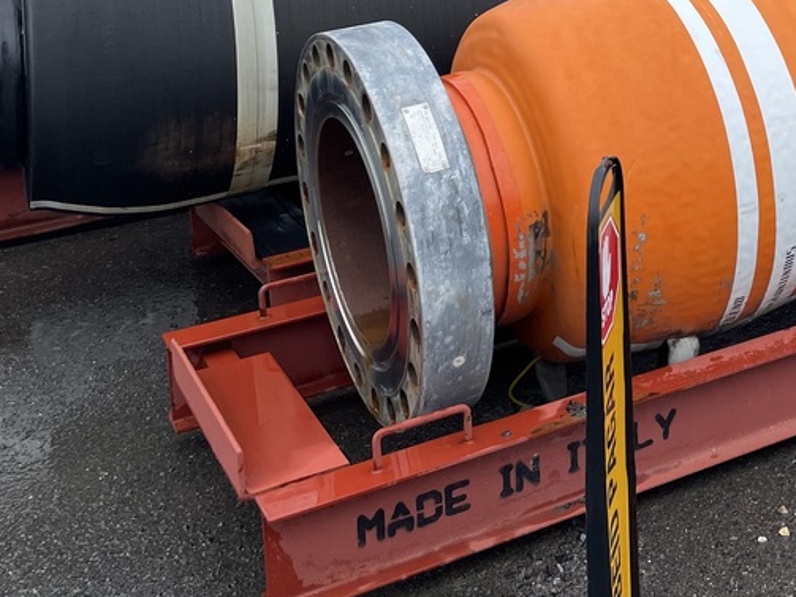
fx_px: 1425
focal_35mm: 62
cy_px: -52
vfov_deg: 22.4
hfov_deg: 28.7
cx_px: 842
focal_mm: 4.2
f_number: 1.6
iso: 32
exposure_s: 1/1261
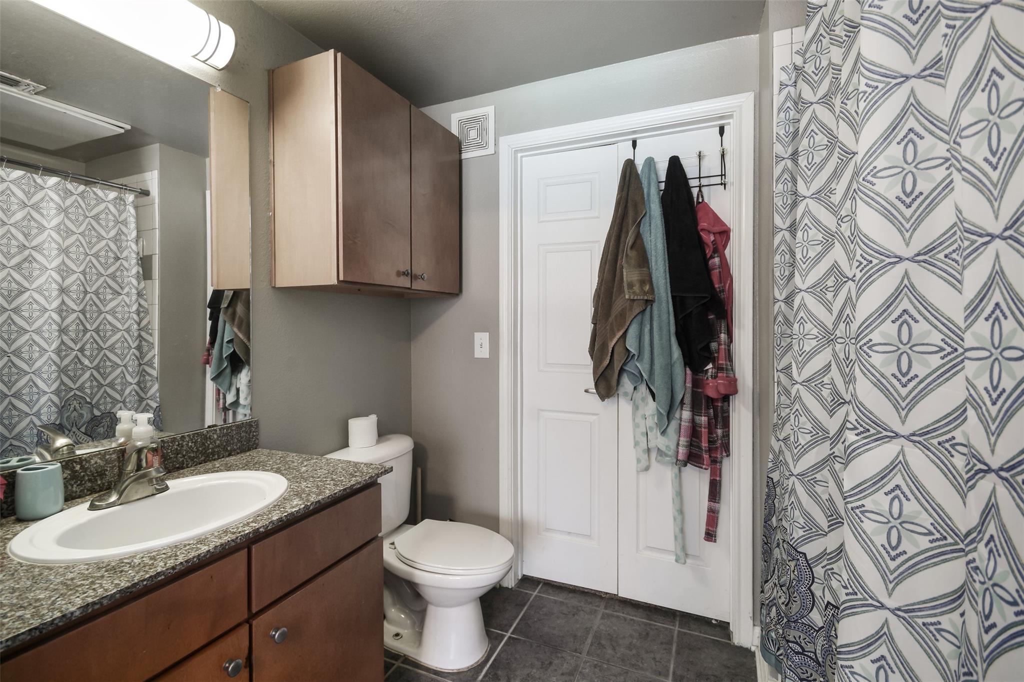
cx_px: 512
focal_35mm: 15
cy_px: 341
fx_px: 427
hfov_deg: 100.4
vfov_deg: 77.3
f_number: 8
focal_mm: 10
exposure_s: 1/2
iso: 200
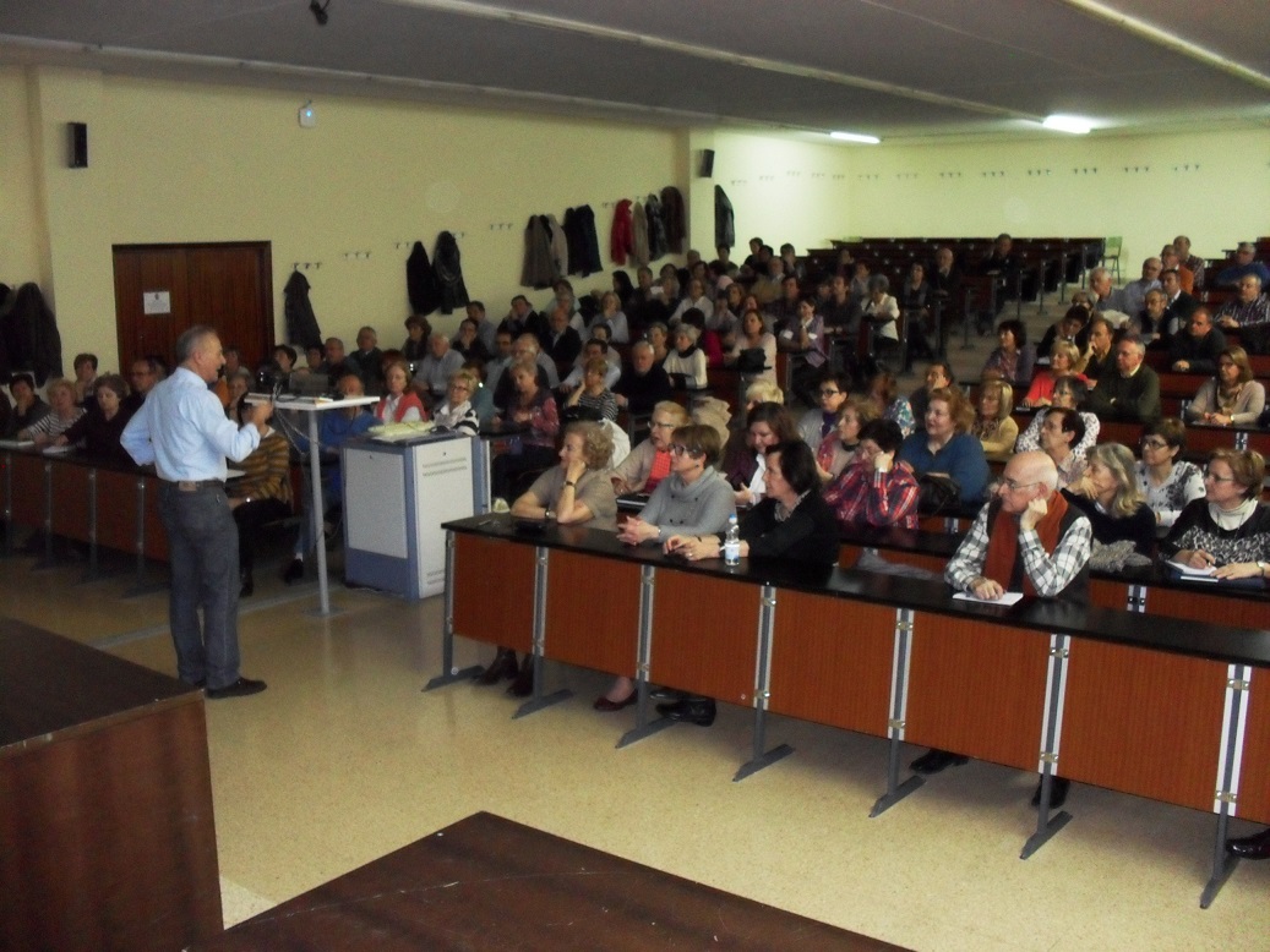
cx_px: 635
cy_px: 476
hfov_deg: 52.6
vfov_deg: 40.7
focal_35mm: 35
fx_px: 1284
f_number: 3.2
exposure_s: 1/45
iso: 400
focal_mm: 6.3
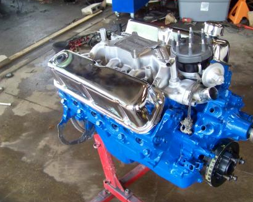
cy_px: 92
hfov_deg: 42.7
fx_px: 322
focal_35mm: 43
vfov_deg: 34.9
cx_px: 154
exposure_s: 1/30
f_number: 2.8
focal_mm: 5.85
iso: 207
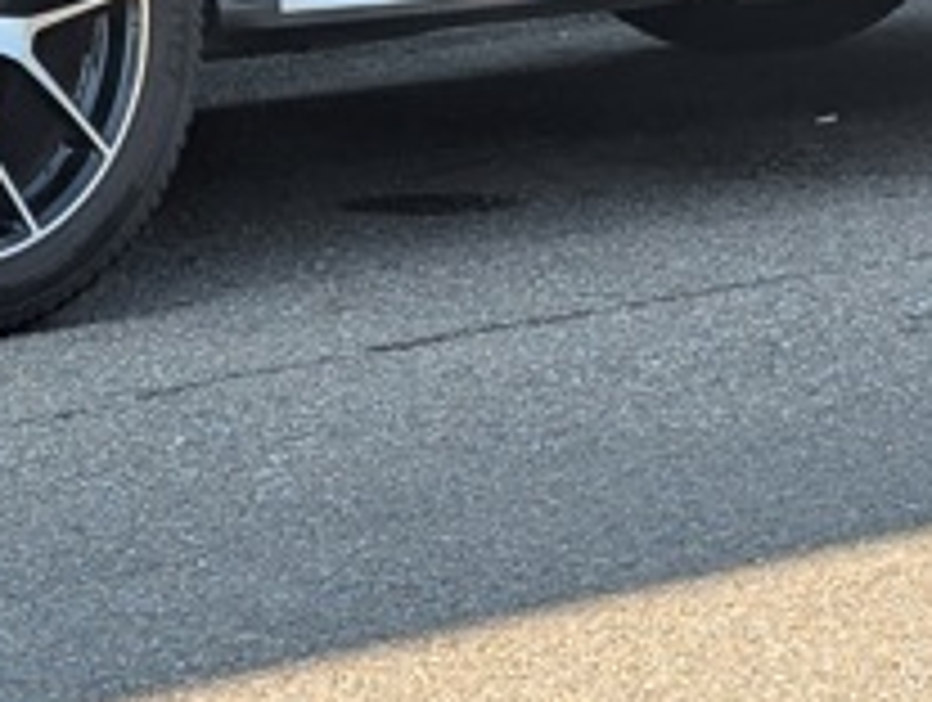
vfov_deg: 7.7
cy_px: -518
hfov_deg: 10.4
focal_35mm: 189
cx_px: 95
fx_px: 5097
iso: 19
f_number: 1.68
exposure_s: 1/287
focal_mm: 6.9
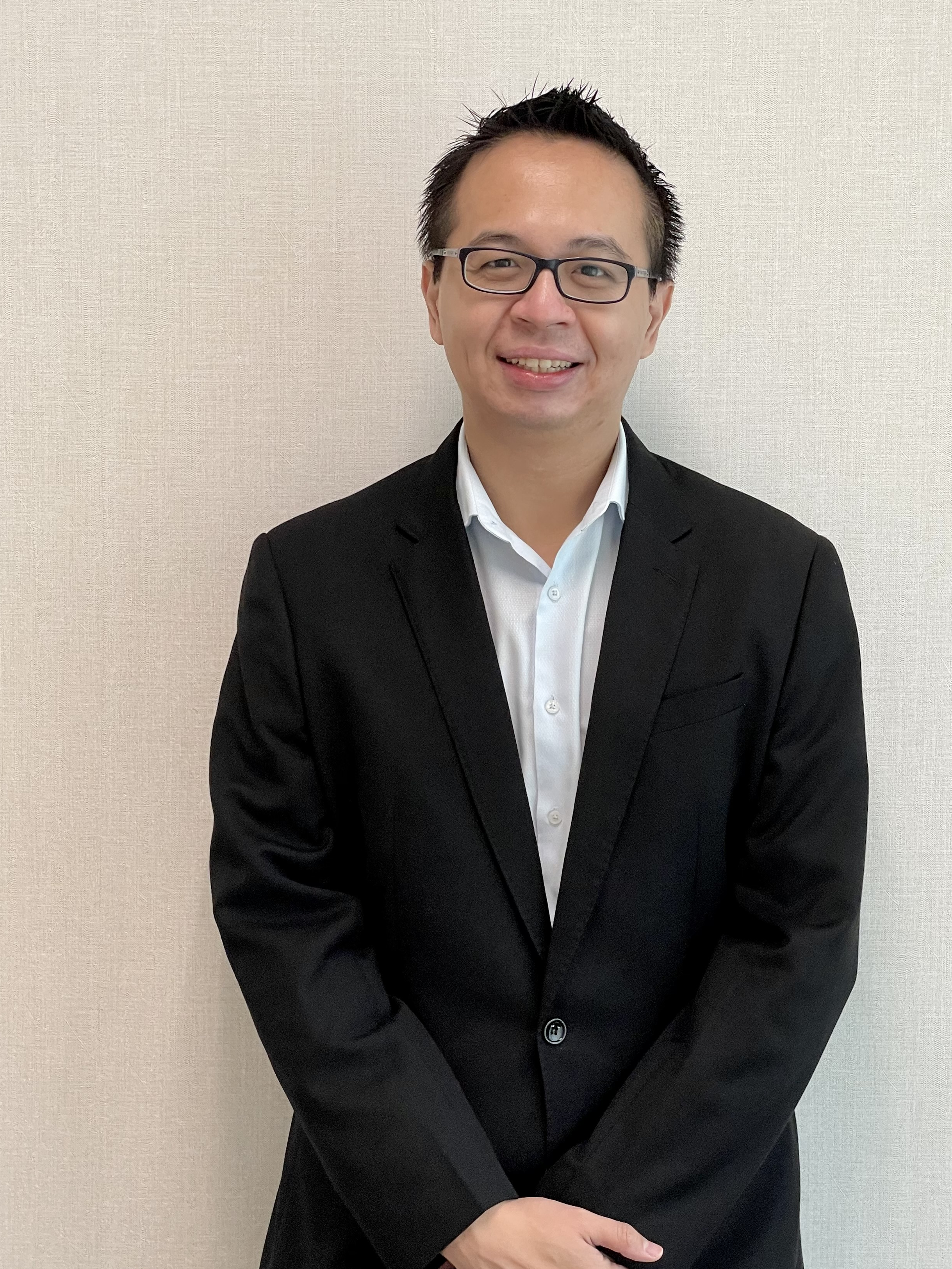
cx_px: 525
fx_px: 2347
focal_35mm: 64
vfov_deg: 30.3
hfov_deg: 22.9
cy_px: 672
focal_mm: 6
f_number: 2
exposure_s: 1/50
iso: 100
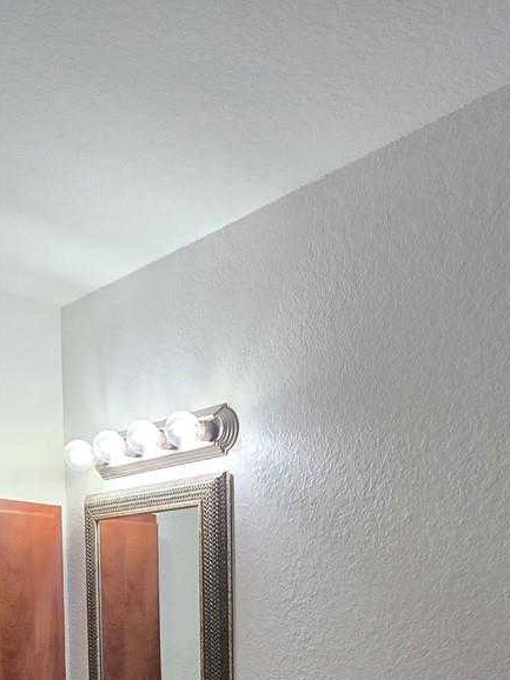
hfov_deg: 39.1
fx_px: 708
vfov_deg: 44.7
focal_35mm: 36
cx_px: 345
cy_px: 658
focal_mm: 2.2
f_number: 2.2
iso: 100
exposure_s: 1/60
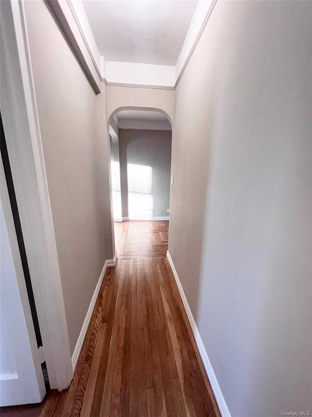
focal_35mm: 13
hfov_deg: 89.9
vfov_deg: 106.2
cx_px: 156
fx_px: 156
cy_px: 208
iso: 160
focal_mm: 1.57
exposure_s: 1/120
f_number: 1.8
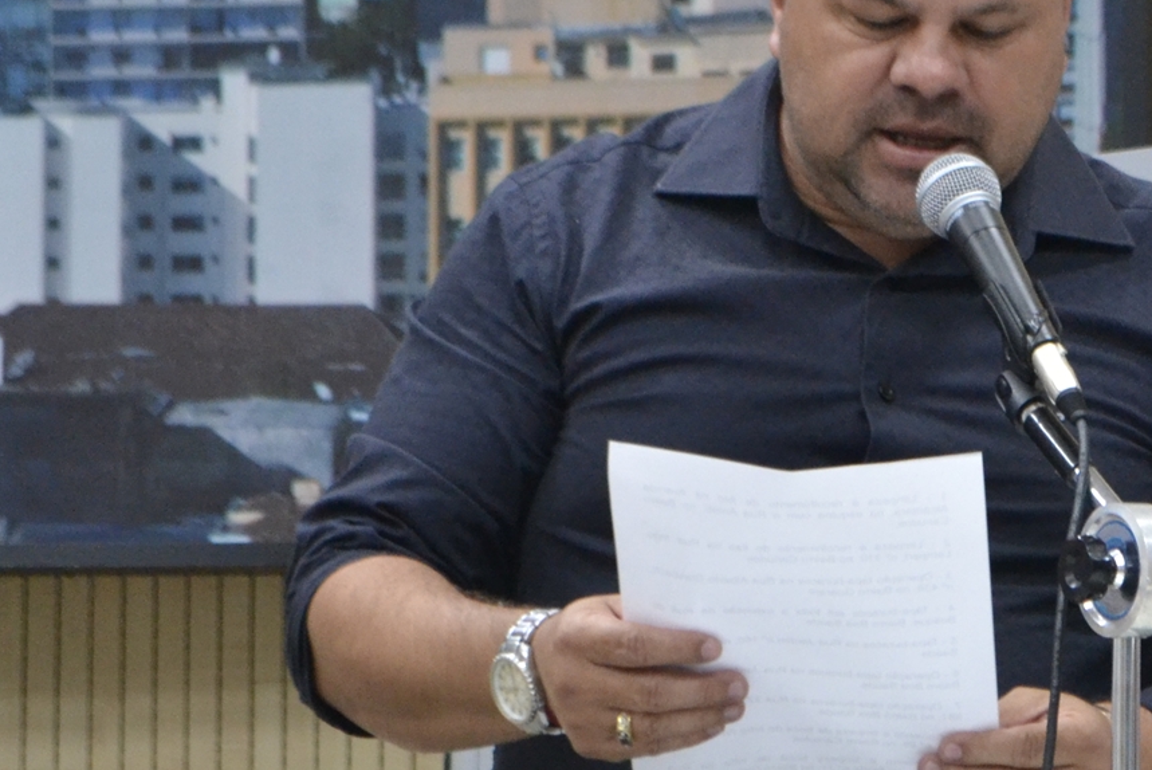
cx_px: 868
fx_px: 4349
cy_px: 282
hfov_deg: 15.0
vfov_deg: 10.1
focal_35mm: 136
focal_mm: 55
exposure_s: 1/25
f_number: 5.6
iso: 1600
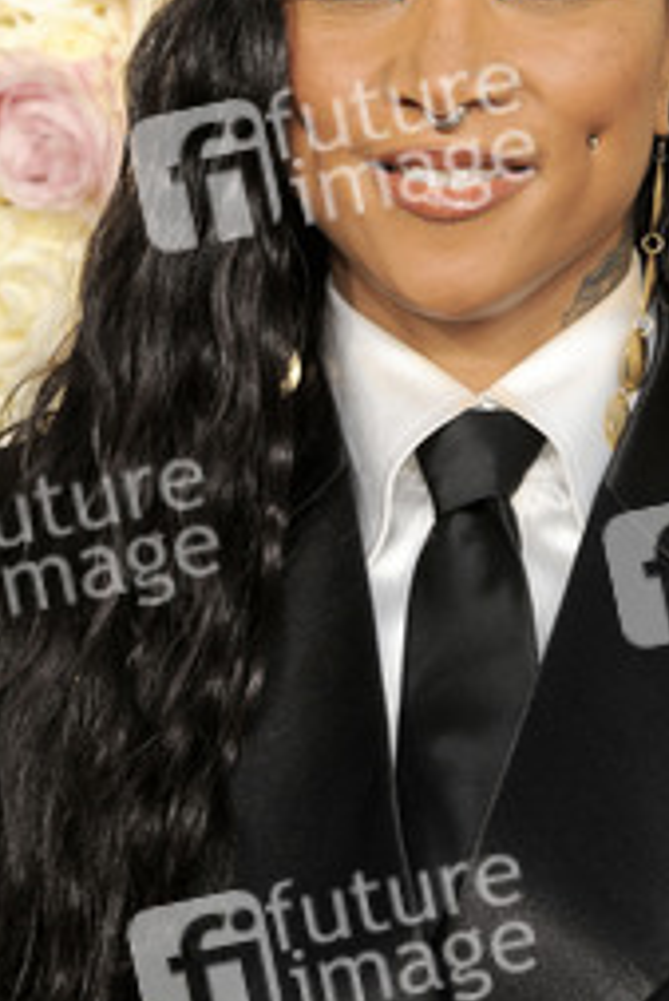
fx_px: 8128
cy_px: 356
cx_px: 449
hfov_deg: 4.7
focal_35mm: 292
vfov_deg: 7.0
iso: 1000
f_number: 10
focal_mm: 185
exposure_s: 1/250
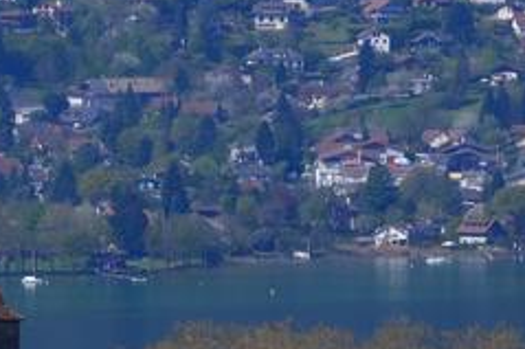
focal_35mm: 1130
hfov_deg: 1.8
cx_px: -29
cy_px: 66
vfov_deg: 1.2
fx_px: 16467
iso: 100
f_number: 14
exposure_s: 1/160
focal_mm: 200
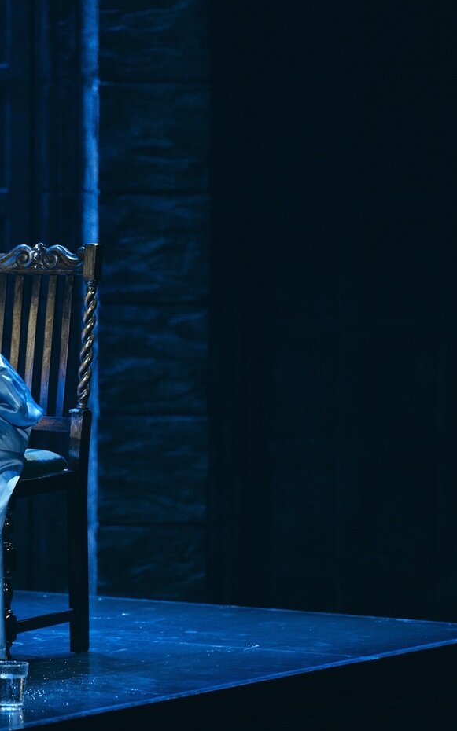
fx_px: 4405
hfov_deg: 5.9
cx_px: 72
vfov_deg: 9.5
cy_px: 365
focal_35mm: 221
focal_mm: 144
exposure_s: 1/320
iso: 2500
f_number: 2.8
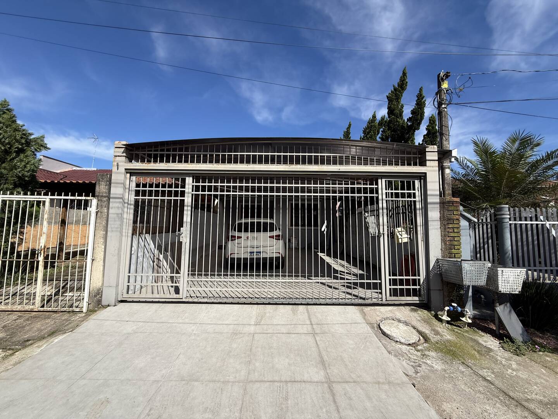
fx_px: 226
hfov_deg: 102.1
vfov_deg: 85.7
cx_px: 279
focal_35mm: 14
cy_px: 210
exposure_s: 1/1497
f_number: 2.2
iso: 50
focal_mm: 2.22
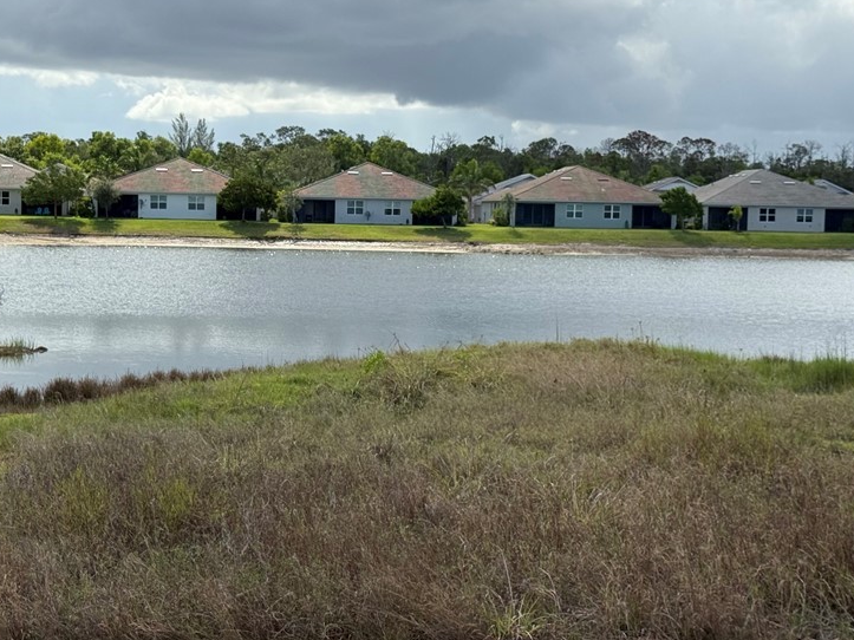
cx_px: 341
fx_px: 1677
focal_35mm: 68
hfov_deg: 28.5
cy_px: 288
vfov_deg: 21.6
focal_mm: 6.76
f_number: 1.78
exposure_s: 1/5208
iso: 80
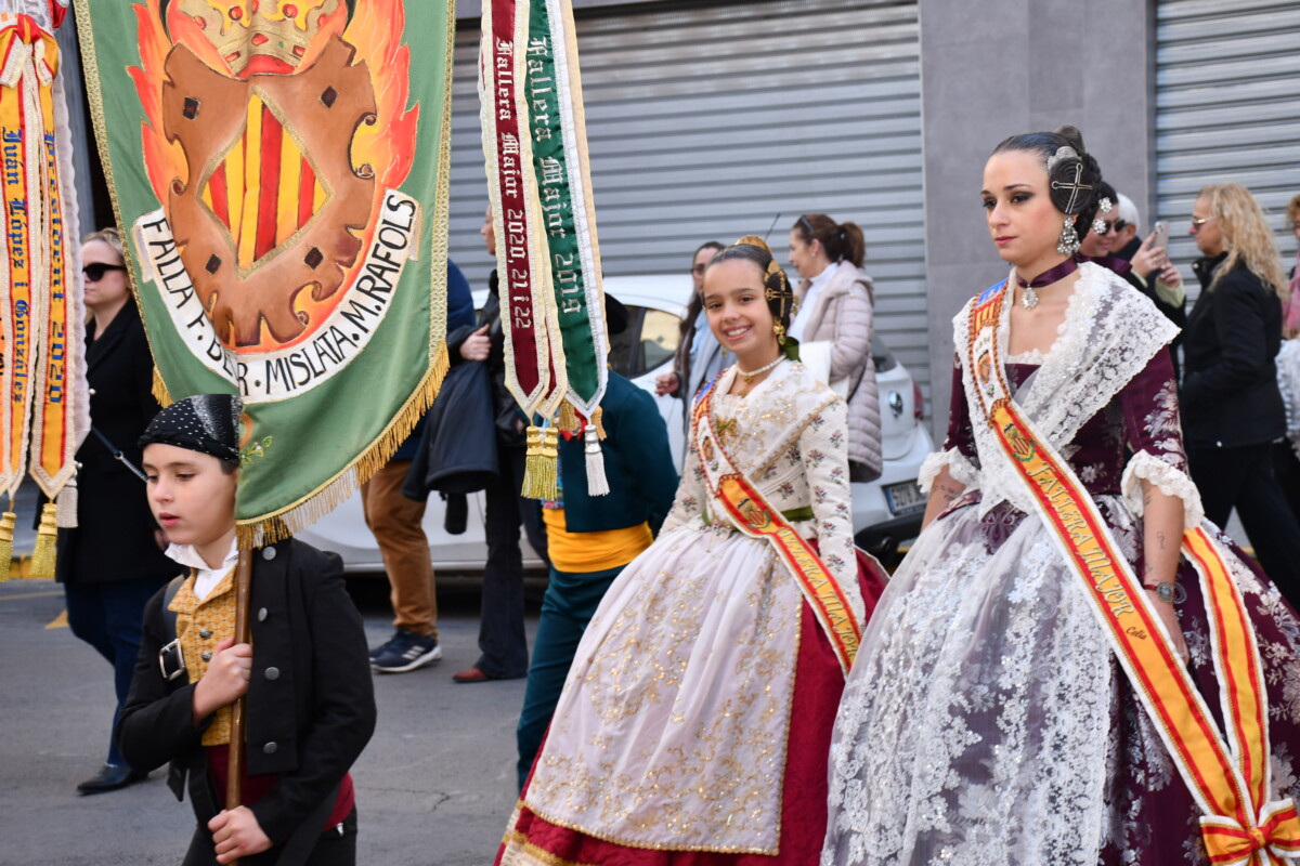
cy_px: 433
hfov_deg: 28.1
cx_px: 650
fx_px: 2600
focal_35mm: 72
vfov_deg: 18.9
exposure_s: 1/125
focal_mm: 48
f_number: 5.6
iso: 200
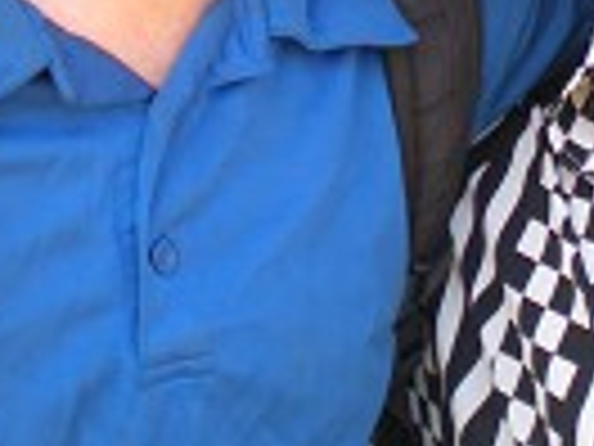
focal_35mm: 138
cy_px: -108
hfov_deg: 14.3
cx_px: 364
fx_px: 2368
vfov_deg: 10.5
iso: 64
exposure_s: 1/78.8
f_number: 3.1
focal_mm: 6.3
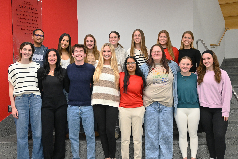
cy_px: 80
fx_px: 273
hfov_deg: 47.2
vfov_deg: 32.4
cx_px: 119
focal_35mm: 41
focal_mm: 27.5
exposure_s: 1/125
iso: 2200
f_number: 4.5
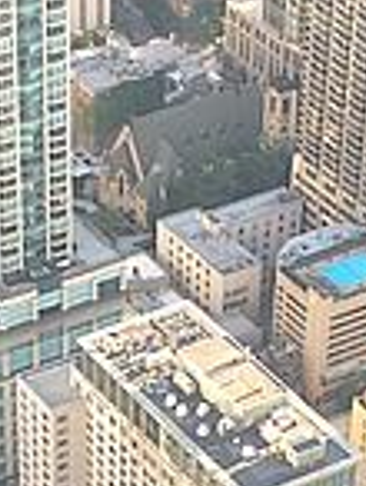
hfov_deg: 9.4
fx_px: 2221
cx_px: 170
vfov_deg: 12.2
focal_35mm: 158
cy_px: 598
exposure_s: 1/20
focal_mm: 4.13
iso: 64
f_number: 2.4
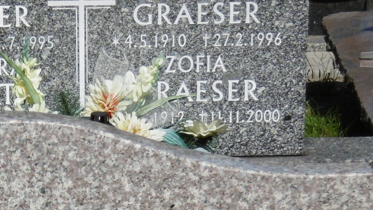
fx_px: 2205
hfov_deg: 9.6
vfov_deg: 5.3
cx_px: 53
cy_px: 408
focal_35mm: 223
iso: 100
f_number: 11
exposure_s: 1/320
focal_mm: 12.1
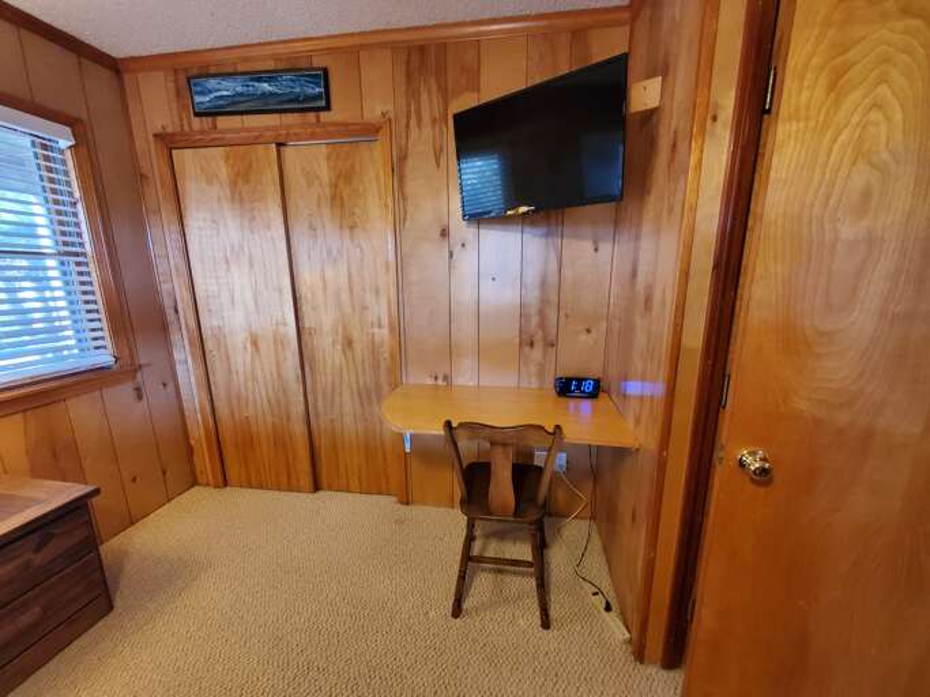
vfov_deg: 89.9
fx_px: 349
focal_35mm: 13
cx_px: 465
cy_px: 348
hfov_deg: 106.2
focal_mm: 1.8
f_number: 2.2
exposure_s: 1/30
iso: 640
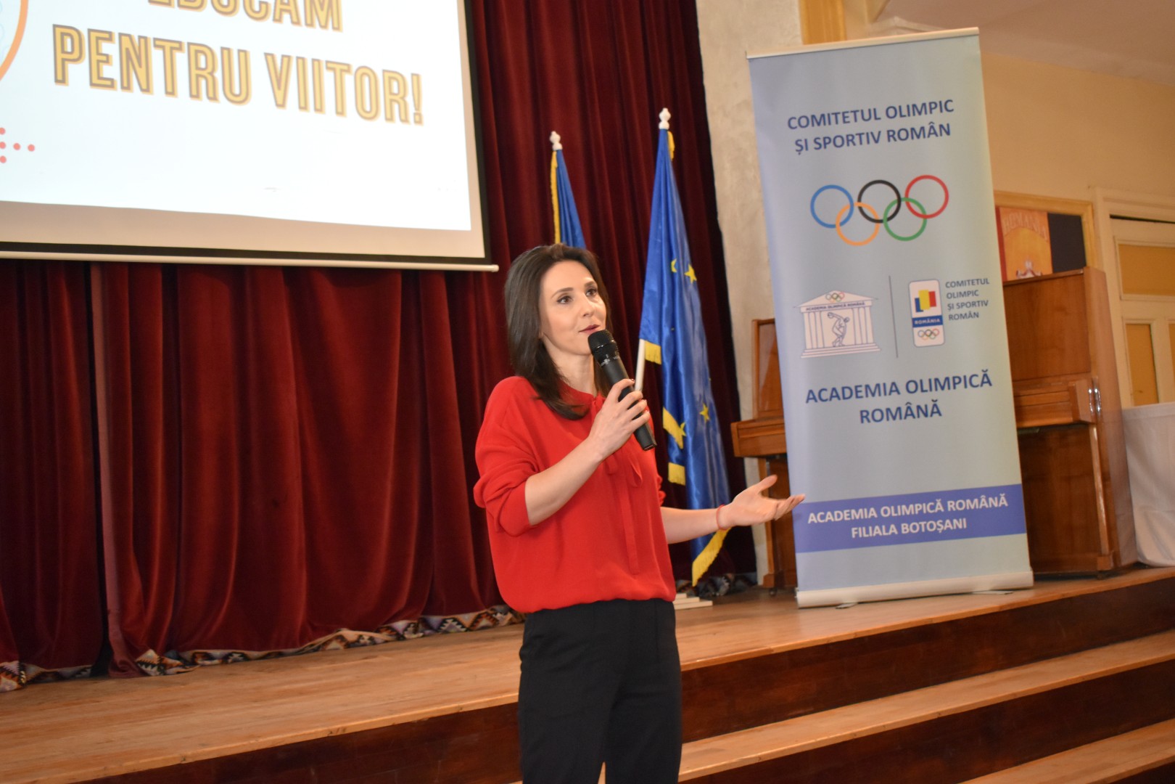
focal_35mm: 44
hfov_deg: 45.0
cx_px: 588
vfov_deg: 30.8
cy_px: 392
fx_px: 1420
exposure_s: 1/60
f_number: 4.2
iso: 1600
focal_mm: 29
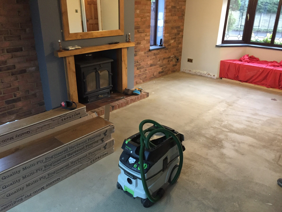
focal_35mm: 29
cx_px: 141
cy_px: 106
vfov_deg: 48.2
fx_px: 236
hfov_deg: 61.7
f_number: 2.2
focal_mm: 4.15
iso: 250
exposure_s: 1/20
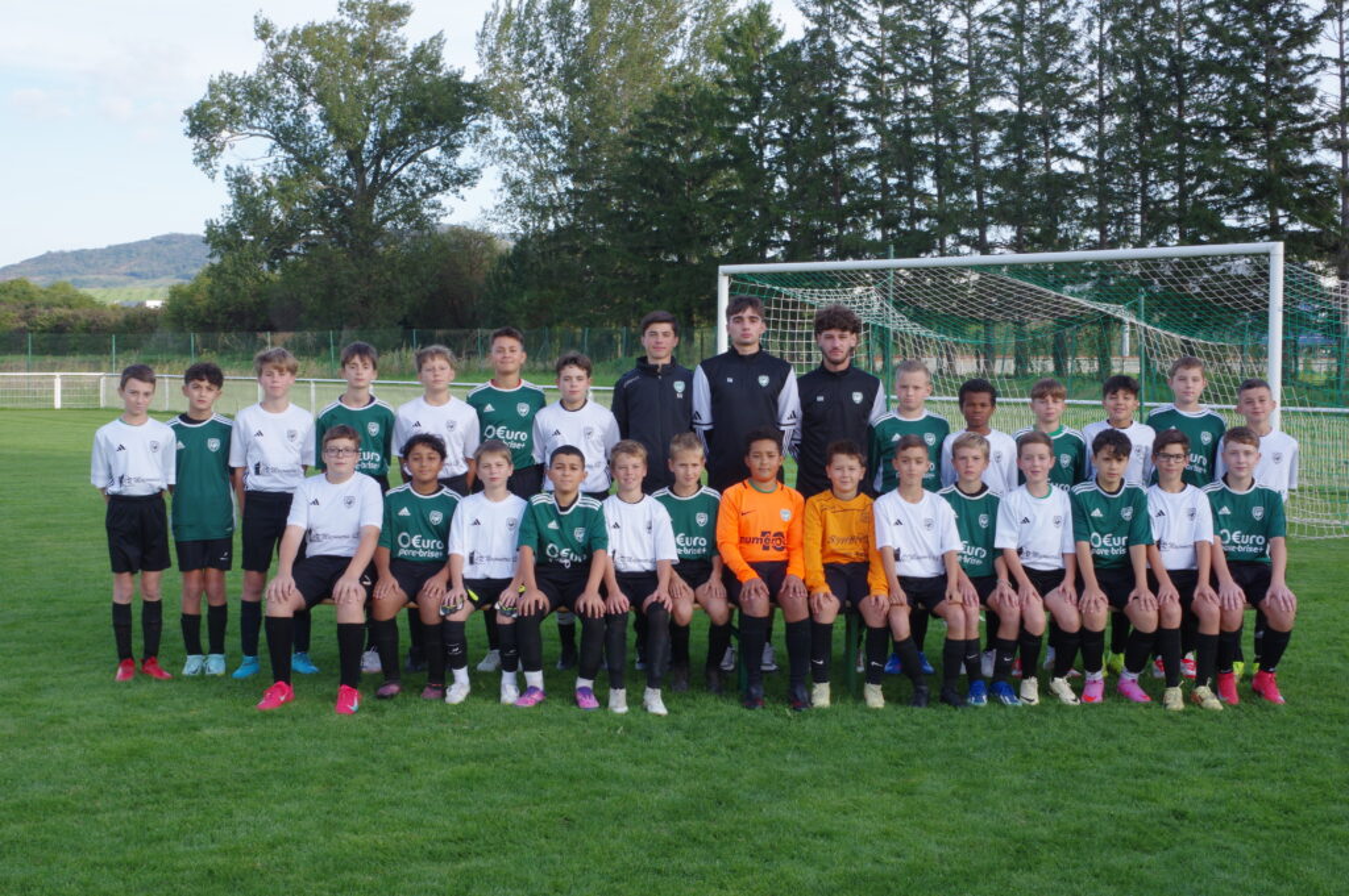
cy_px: 448
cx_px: 674
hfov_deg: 38.2
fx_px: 1947
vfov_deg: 25.9
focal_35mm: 52
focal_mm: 35
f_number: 14
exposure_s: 1/30
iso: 200
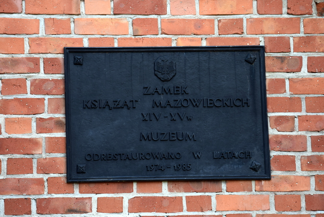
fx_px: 1217
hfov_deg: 15.2
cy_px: 108
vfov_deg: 10.2
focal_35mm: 135
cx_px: 162
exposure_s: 1/250
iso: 200
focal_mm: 90
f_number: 6.3
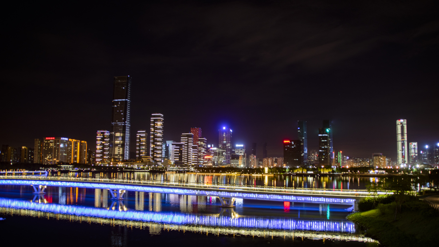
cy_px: 149
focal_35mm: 26
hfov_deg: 71.9
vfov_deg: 44.2
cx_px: 220
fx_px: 303
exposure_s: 1/2
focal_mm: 24
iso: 200
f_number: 2.8
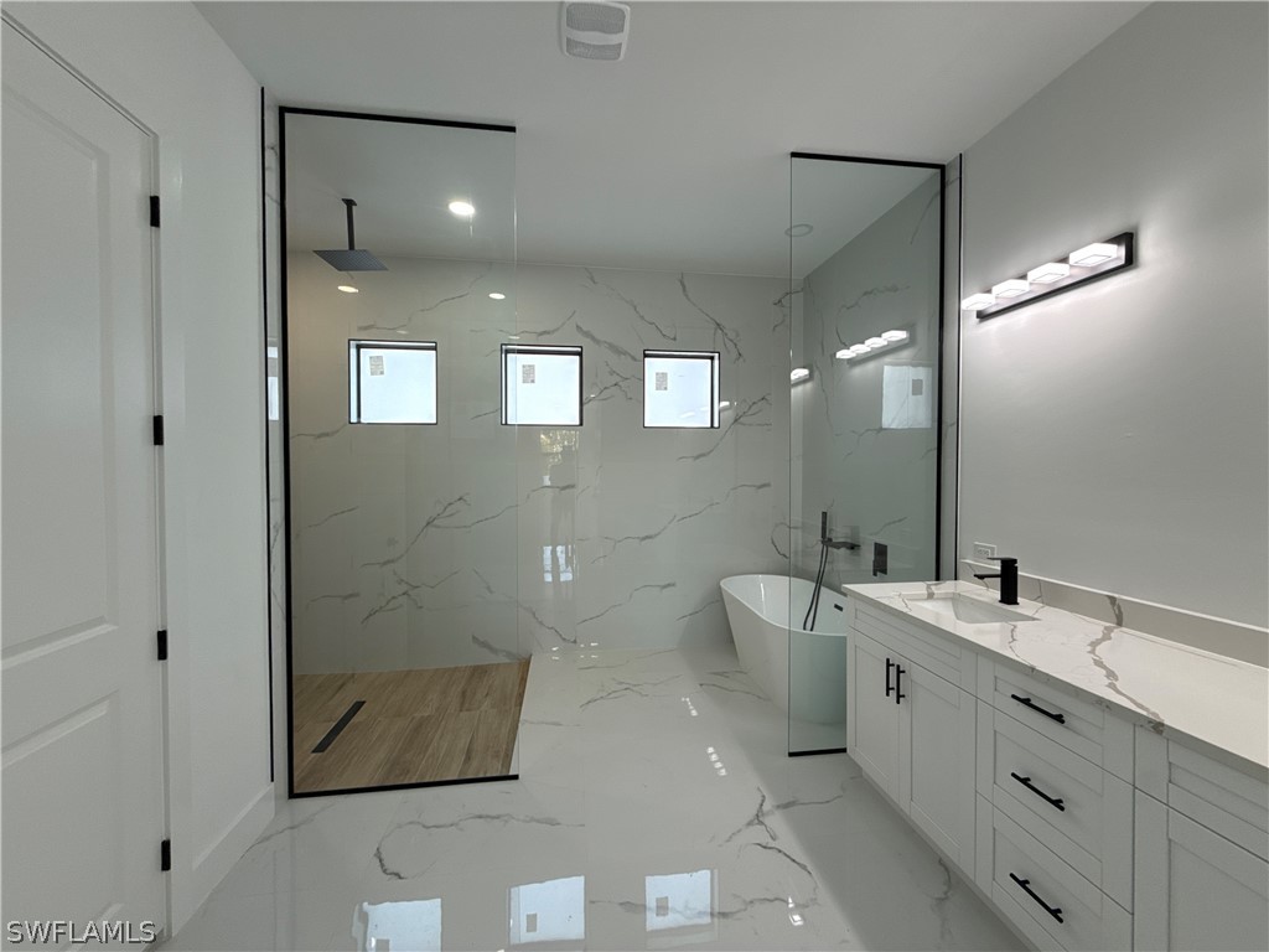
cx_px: 634
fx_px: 513
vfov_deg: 85.7
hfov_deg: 102.1
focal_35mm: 14
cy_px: 476
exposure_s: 1/99
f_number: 2.2
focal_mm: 2.22
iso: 80
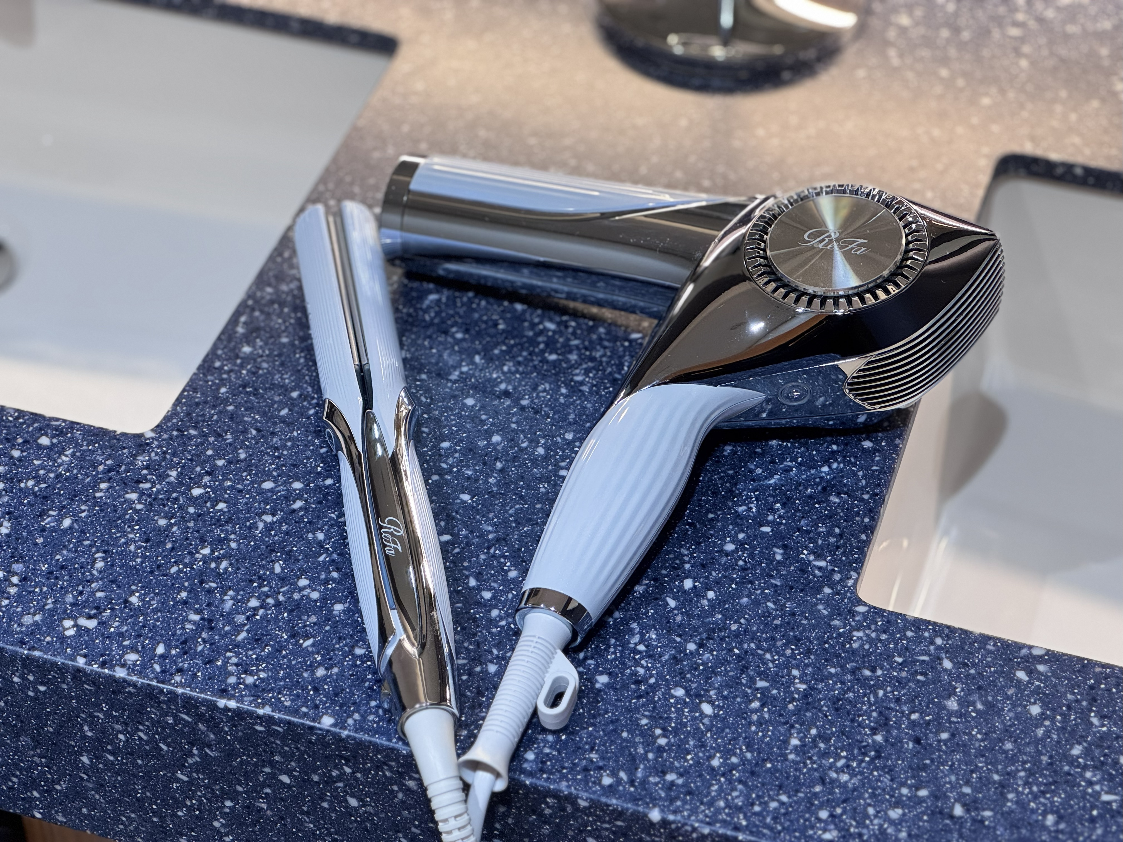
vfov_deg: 19.1
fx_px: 2498
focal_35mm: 77
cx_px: 562
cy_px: 421
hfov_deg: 25.3
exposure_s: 1/99
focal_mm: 9
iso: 160
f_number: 2.8
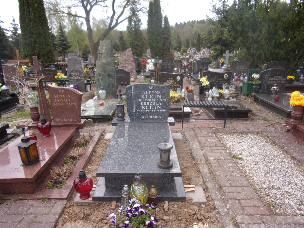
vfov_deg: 56.8
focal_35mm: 24
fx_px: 211
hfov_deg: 71.6
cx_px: 152
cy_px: 114
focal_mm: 4.3
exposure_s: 1/250
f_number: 3.3
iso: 80
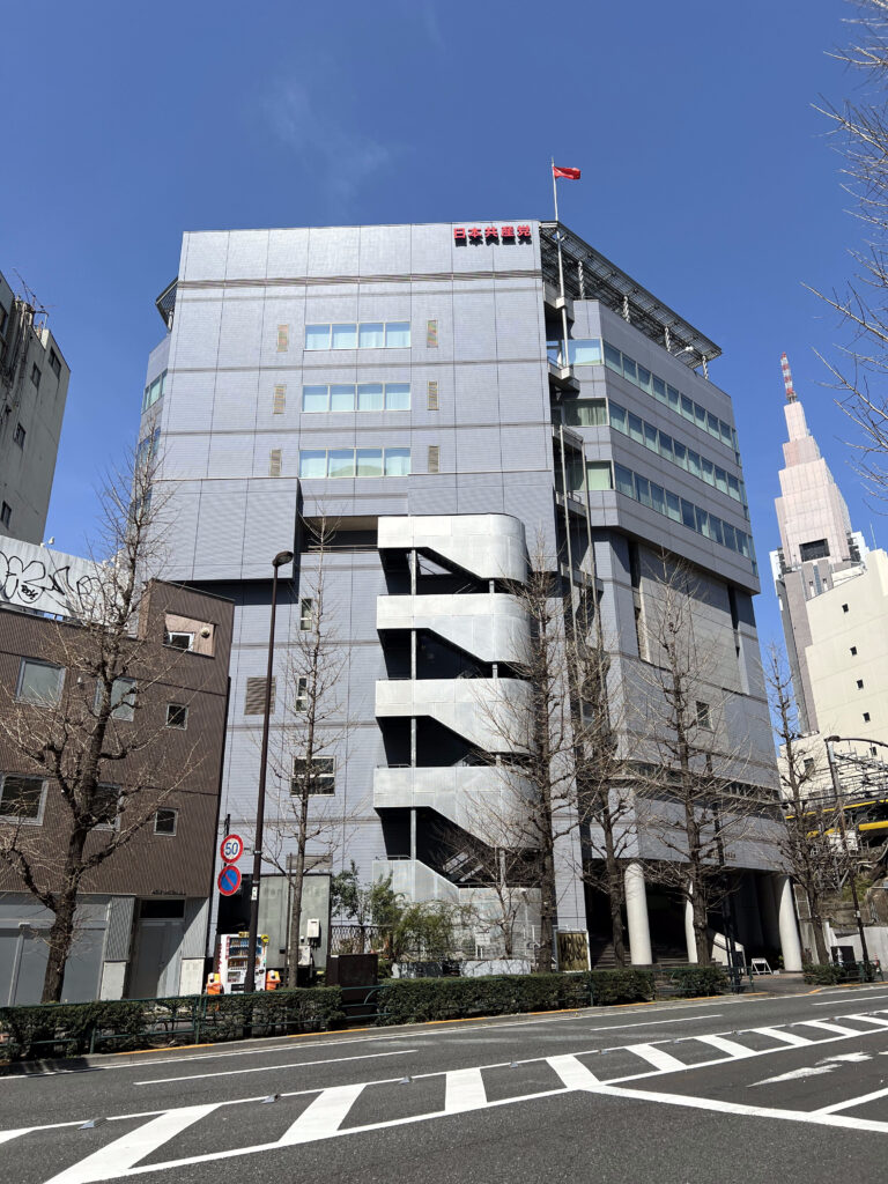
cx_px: 444
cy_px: 592
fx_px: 889
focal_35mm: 26
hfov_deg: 53.1
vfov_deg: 67.3
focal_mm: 5.7
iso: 50
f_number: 1.5
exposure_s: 1/5587
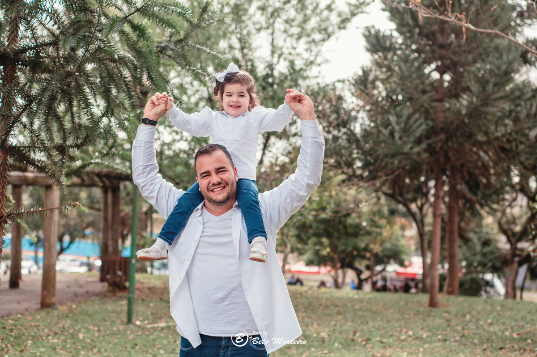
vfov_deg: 26.9
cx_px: 268
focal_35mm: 50
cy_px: 178
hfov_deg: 39.6
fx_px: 745
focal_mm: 50
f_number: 2.2
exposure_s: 1/400
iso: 100
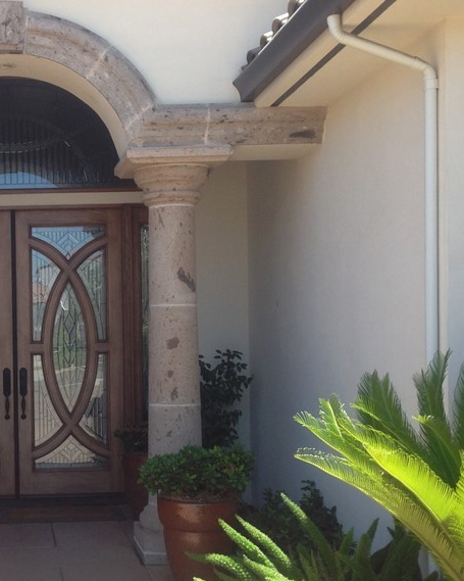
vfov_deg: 32.4
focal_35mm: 58
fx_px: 996
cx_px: 28
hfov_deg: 25.3
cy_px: 355
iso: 64
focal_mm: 4.13
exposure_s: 1/401
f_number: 2.4
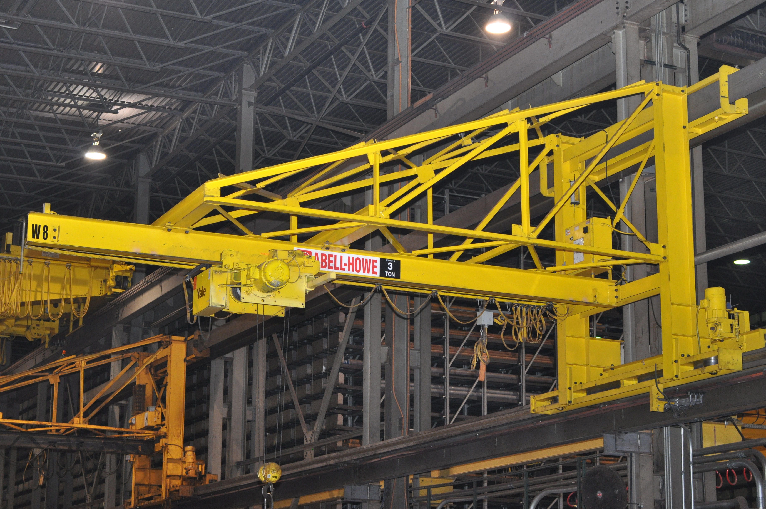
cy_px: 254
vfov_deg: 18.9
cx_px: 383
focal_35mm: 72
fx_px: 1530
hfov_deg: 28.1
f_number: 5.6
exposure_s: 1/60
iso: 800
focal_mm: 48
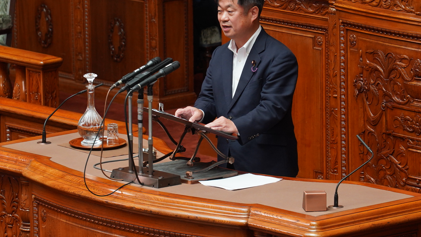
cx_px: 204
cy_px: 103
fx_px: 4197
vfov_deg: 3.2
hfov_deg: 5.7
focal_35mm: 376
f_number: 5.6
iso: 1600
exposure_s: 1/80
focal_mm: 200
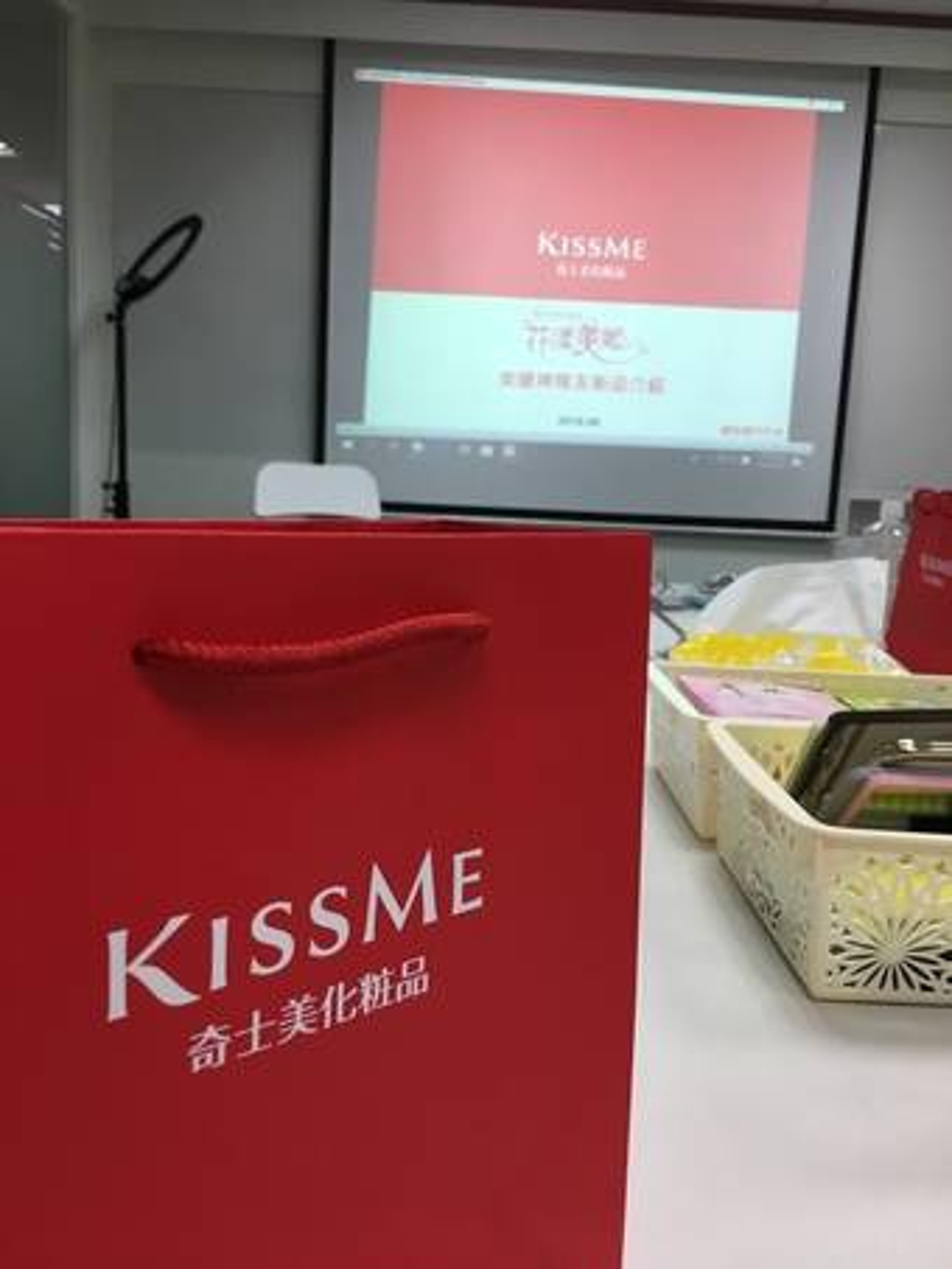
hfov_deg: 48.2
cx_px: 476
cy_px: 634
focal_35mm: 29
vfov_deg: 61.6
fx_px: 1063
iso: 32
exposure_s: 1/40
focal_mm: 4.15
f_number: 2.2
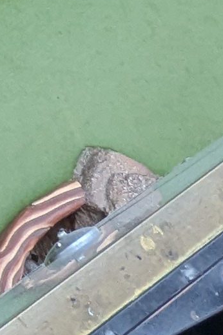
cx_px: -501
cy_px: -334
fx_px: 1217
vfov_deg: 13.4
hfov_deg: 8.4
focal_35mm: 131
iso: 107
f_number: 2.2
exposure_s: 1/120
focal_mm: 2.35
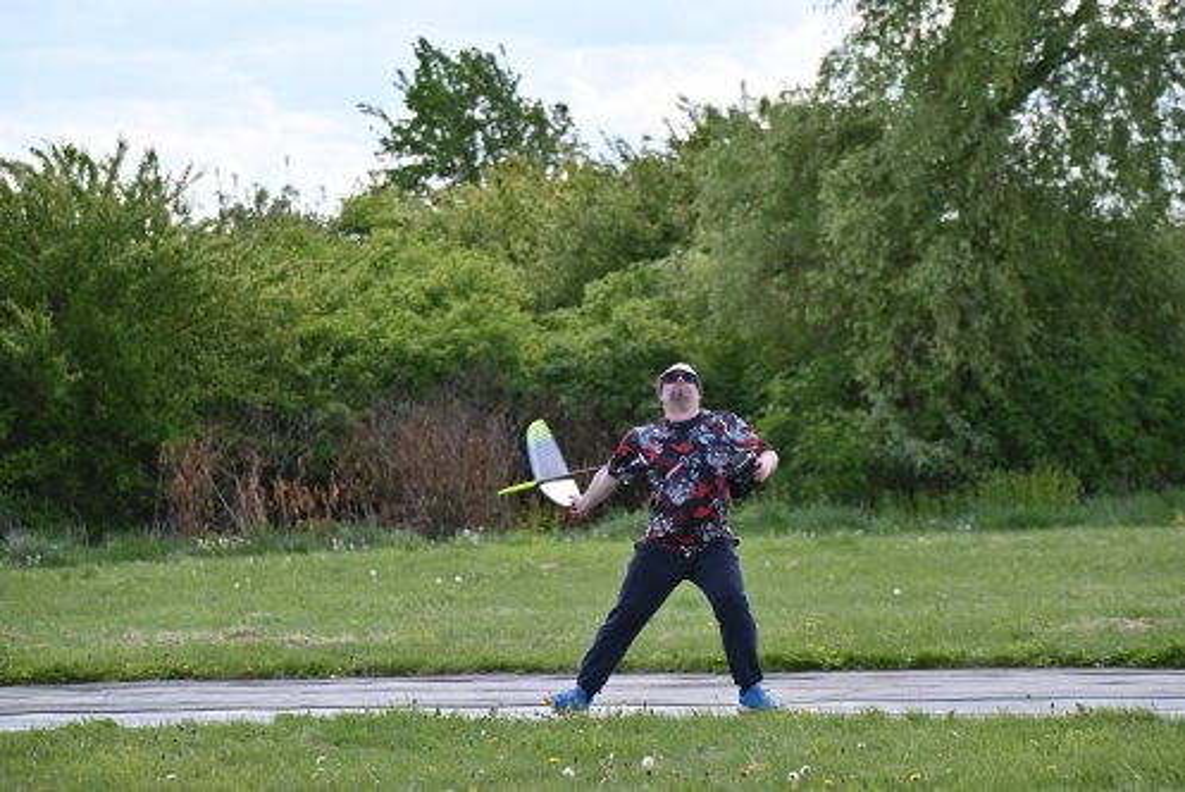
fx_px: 5928
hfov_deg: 11.4
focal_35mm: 180
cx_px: 592
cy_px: 396
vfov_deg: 7.6
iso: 320
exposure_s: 1/1000
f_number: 5.3
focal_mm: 180
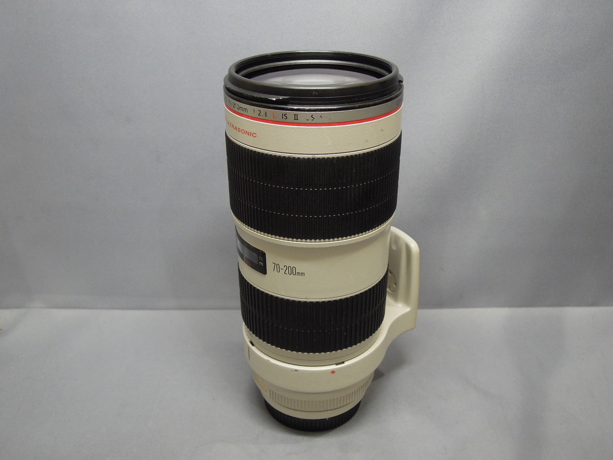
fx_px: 620
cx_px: 306
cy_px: 230
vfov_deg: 40.7
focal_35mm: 35
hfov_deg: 52.6
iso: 320
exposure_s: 1/50
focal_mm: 6.3
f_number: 3.2
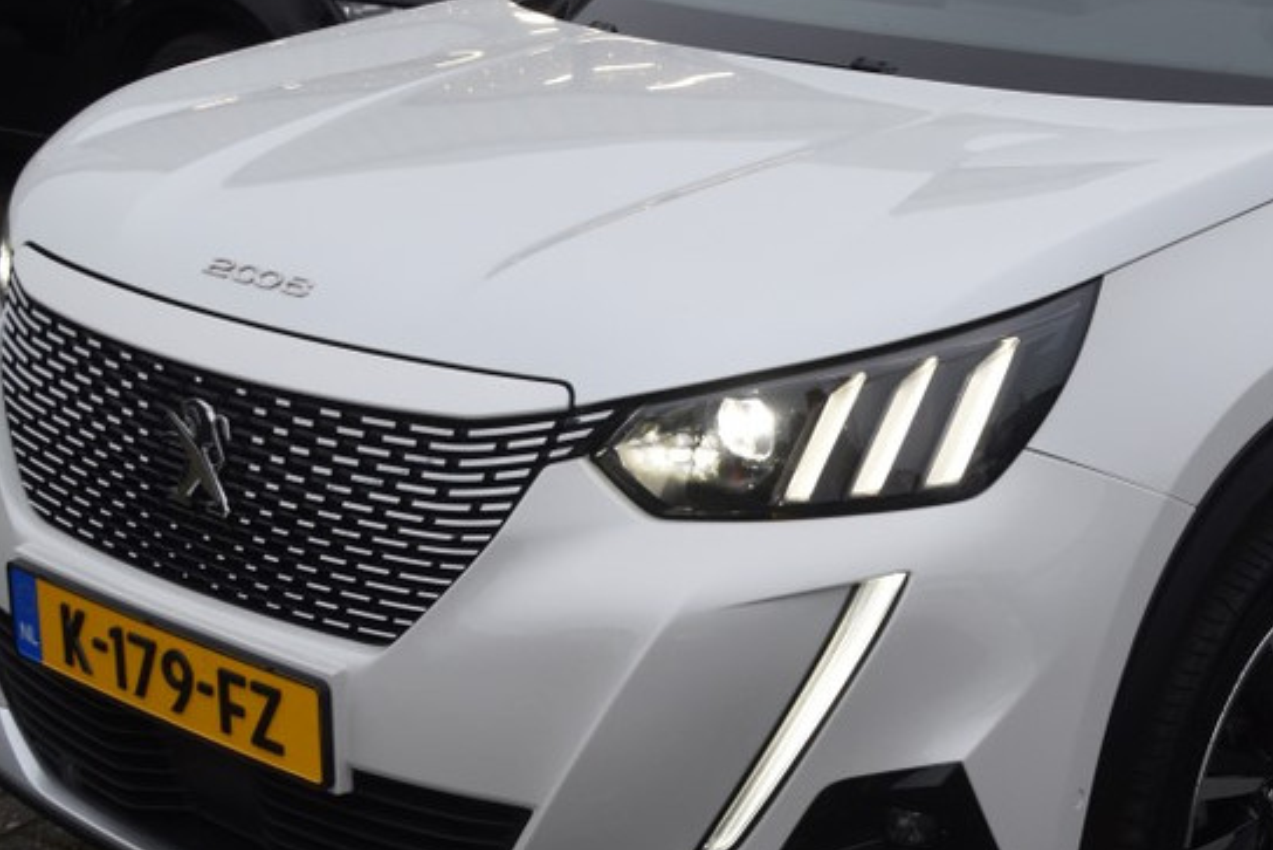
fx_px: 2297
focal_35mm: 65
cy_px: 406
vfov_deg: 21.0
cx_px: 945
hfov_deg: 30.5
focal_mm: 23
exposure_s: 1/80
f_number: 4.5
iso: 400
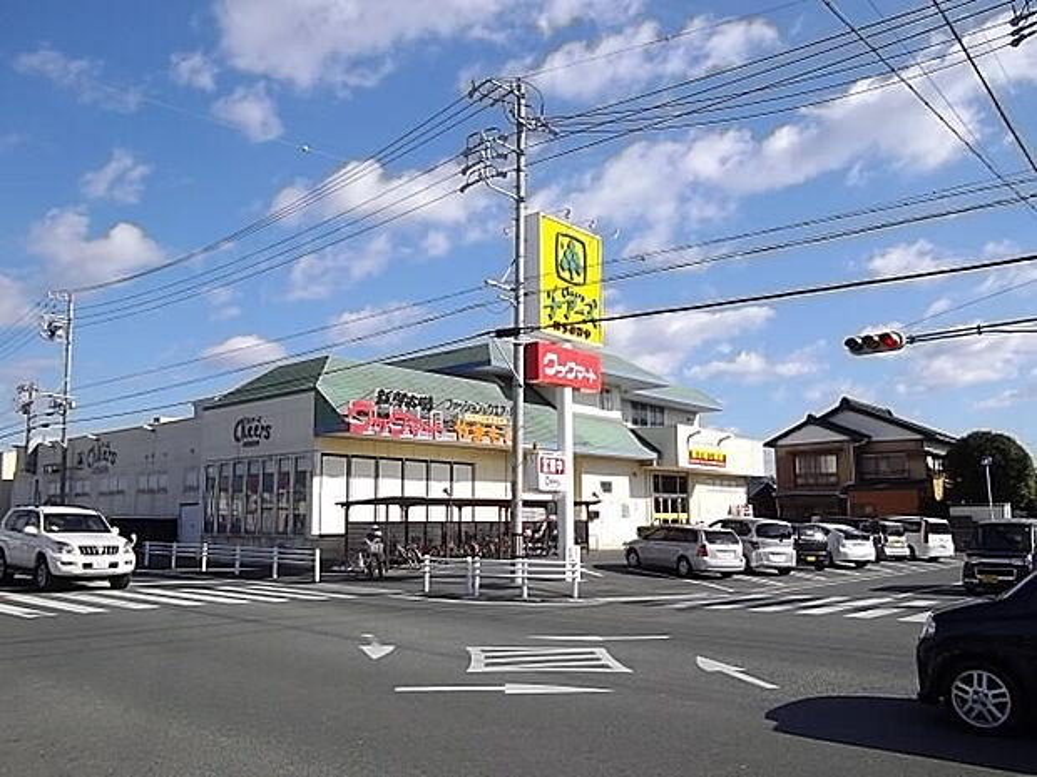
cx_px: 518
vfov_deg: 51.4
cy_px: 388
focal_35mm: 27
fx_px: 809
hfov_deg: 65.3
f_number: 3.2
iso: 100
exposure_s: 1/1280
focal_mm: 4.9
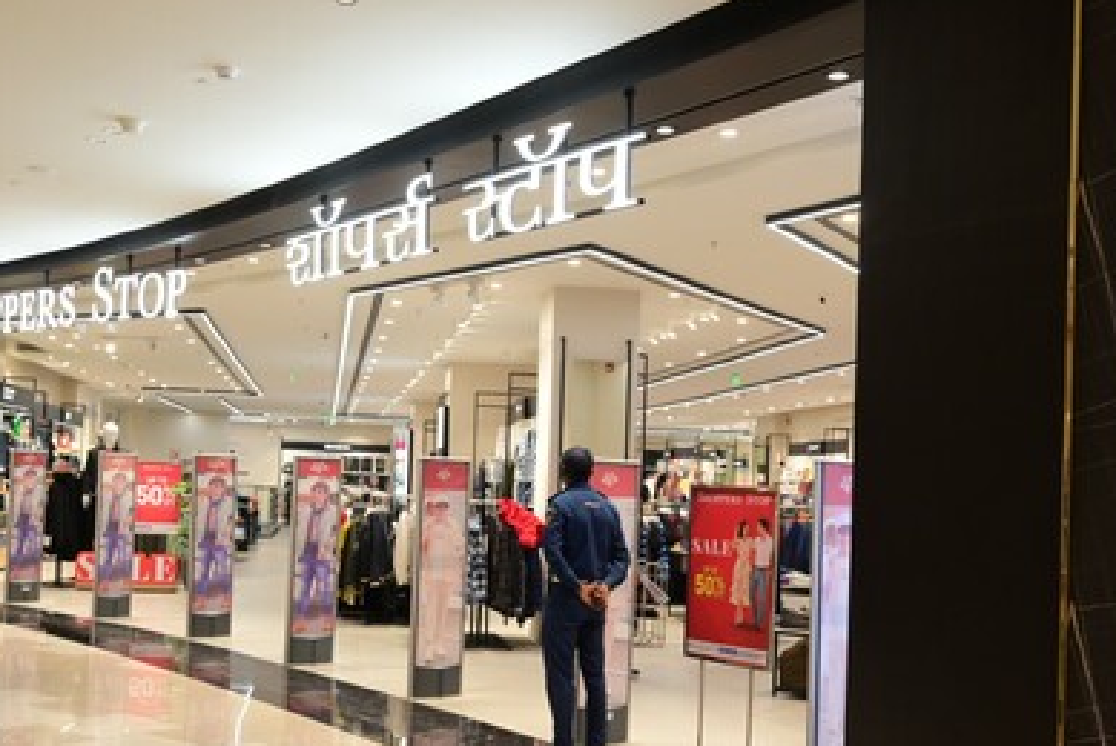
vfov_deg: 31.4
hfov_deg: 45.6
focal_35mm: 43
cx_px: 473
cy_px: 449
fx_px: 1322
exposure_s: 1/200
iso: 1600
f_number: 5.6
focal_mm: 34.5
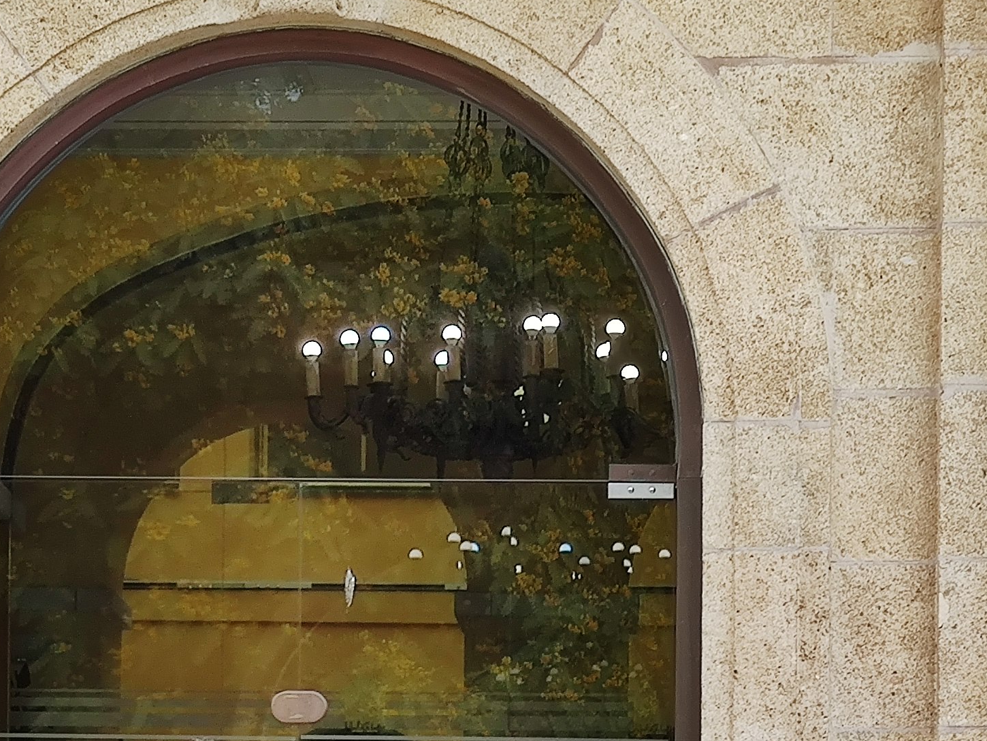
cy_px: 913
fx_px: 3251
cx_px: 273
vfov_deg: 12.7
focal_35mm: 114
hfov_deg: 17.2
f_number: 2
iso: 100
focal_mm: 8.16
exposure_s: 1/528
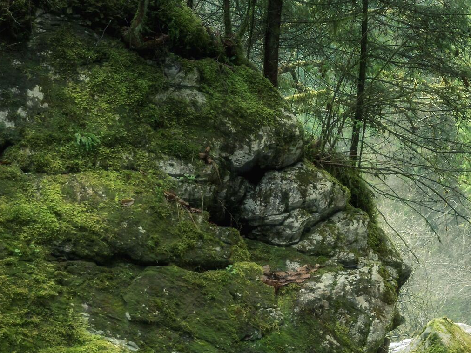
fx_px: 2327
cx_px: 471
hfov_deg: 11.4
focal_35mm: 171
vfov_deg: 8.7
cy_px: 311
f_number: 22
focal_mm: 75
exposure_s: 1/4
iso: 200
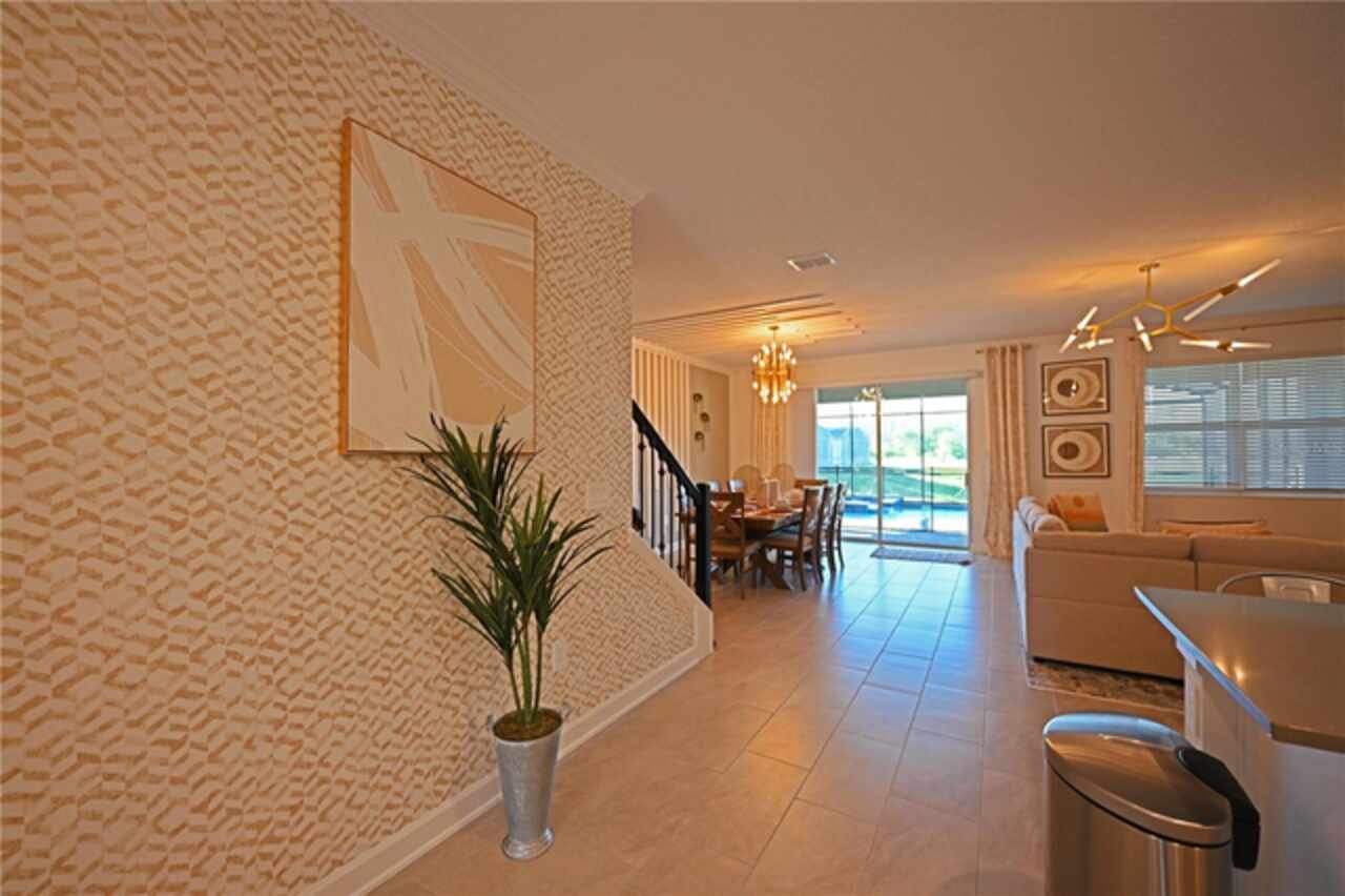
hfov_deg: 104.3
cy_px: 448
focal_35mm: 14
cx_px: 672
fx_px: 523
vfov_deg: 81.1
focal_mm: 14
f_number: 2.8
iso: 400
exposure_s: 1/160
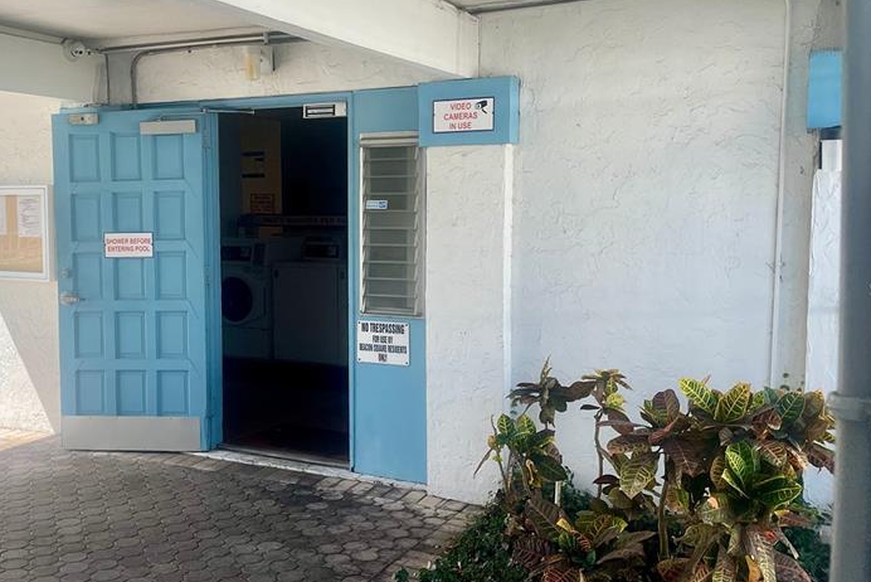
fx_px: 968
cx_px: 301
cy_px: 288
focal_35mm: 40
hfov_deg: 47.8
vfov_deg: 33.4
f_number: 1.6
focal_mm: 4.2
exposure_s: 1/1052
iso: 32
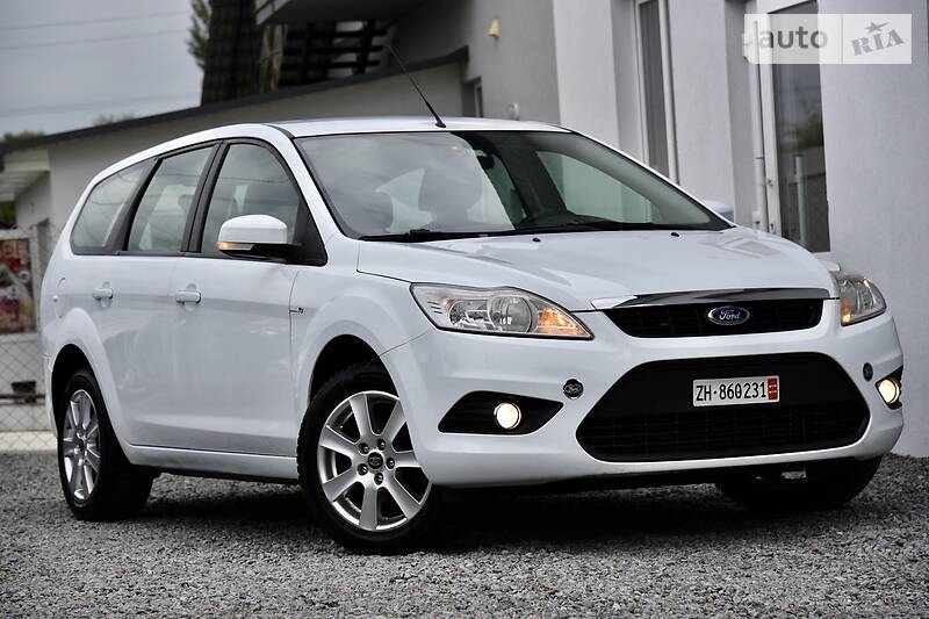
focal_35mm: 105
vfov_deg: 13.0
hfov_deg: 19.5
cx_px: 464
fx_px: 2709
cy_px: 310
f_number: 7.1
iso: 200
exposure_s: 1/800
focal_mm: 105
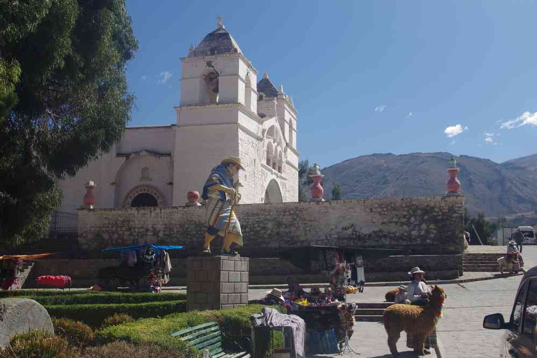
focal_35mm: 39
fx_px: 582
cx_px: 268
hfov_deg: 49.6
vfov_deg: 34.2
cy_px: 179
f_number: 11
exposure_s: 1/100
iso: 200
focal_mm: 26
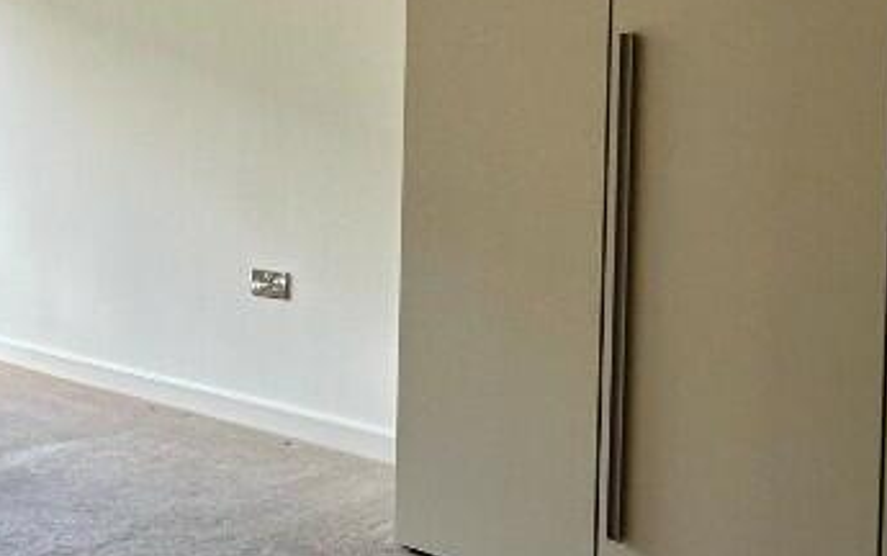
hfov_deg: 40.9
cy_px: 170
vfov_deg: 29.0
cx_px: 51
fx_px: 1064
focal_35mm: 44
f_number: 2.2
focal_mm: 2.22
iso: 125
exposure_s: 1/100
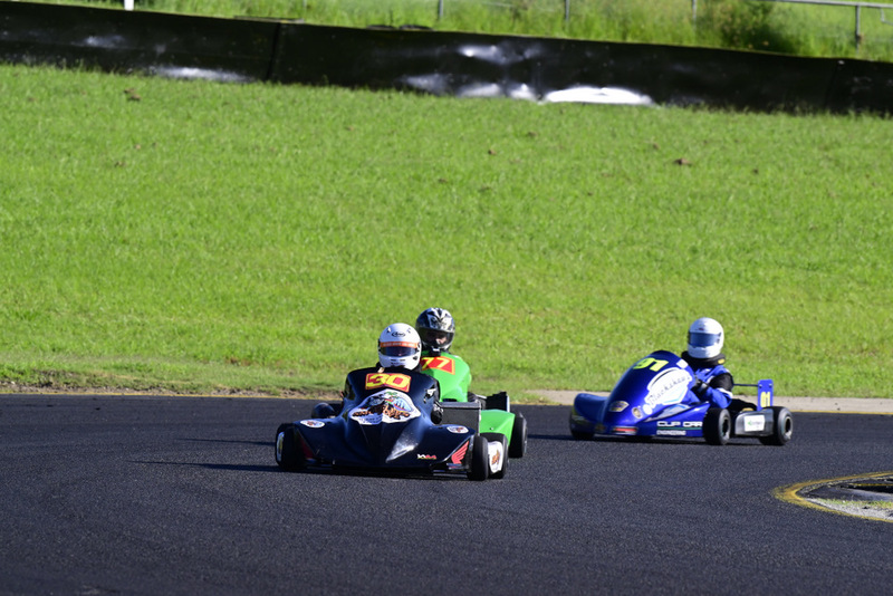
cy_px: 298
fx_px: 11166
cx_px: 446
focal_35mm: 450
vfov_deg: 3.1
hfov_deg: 4.6
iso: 640
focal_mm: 450
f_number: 11
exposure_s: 1/640
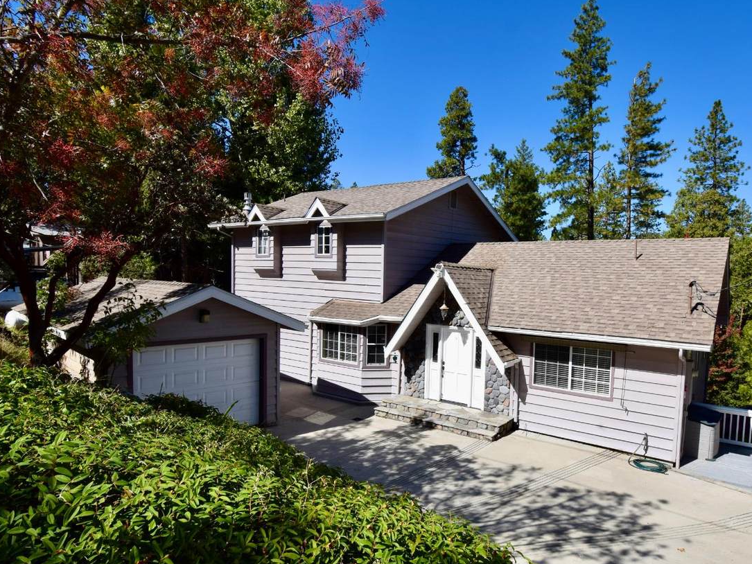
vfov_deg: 74.7
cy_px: 277
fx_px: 369
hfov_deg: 91.0
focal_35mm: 17
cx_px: 370
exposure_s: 1/400
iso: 200
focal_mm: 10
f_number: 10
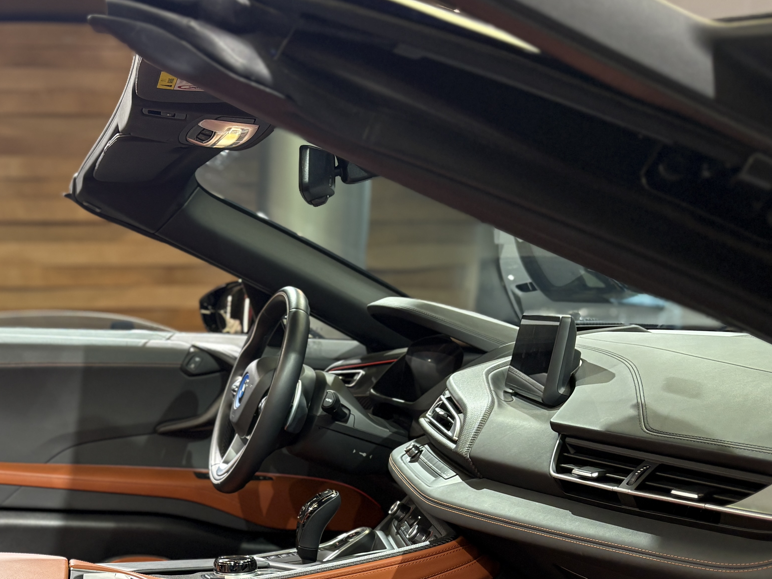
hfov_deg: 37.1
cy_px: 499
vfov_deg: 29.3
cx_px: 76
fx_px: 1071
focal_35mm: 48
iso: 100
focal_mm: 5.96
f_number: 1.6
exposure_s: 1/122
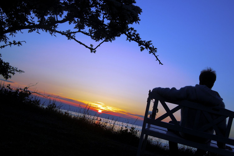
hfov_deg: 41.1
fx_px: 312
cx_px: 117
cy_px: 78
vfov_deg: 28.0
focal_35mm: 48
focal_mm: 32
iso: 200
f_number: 9
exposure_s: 1/320
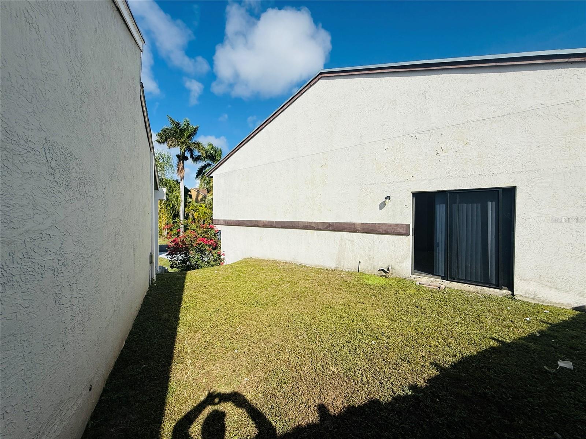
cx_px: 293
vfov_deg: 85.7
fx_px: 237
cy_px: 220
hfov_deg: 102.1
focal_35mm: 14
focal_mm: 2.22
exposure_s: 1/6173
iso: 50
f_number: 2.2
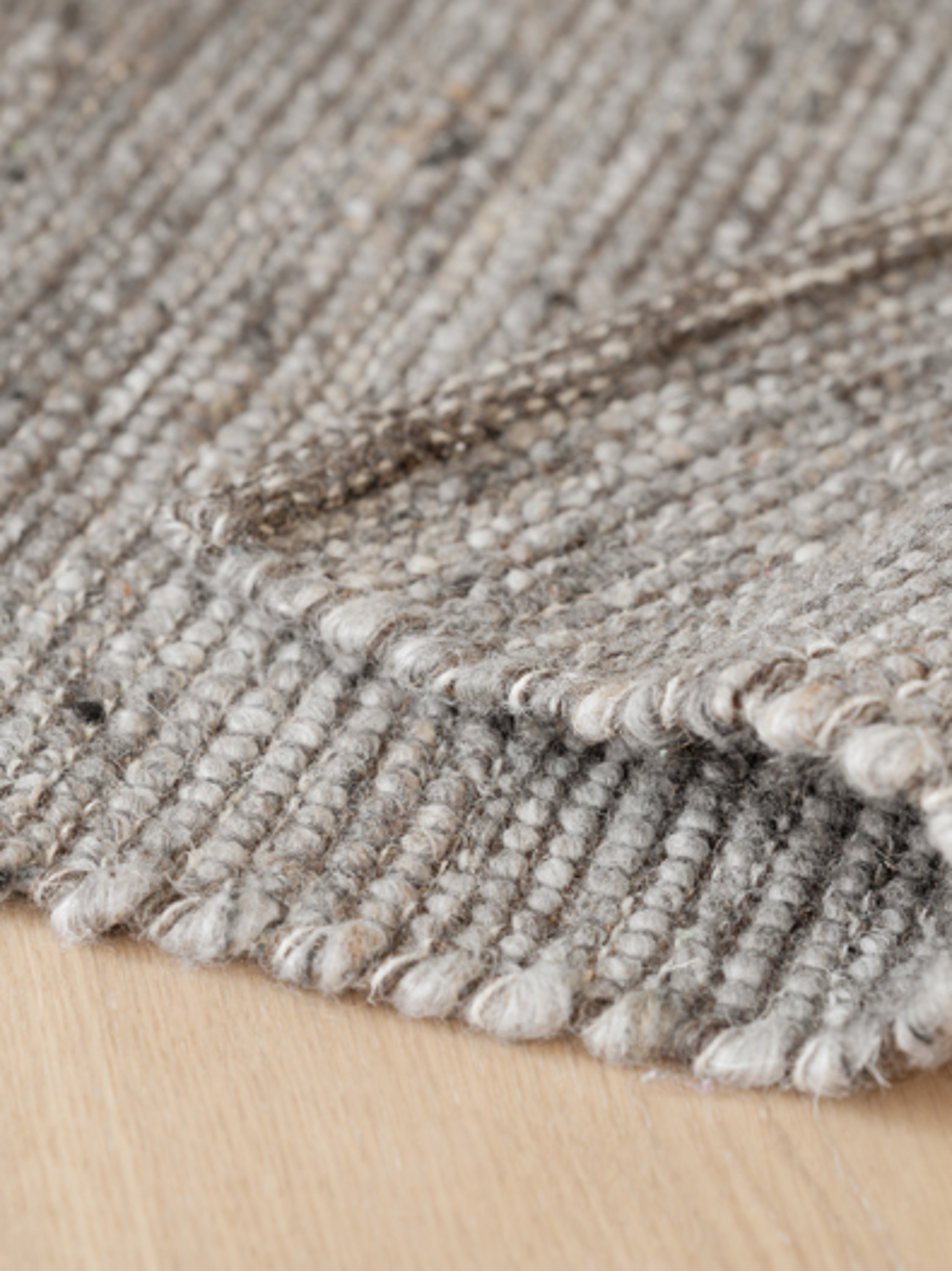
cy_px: 636
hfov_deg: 11.9
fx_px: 4549
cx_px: 465
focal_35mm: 124
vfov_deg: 15.9
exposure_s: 1/30
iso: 160
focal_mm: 85
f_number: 5.6
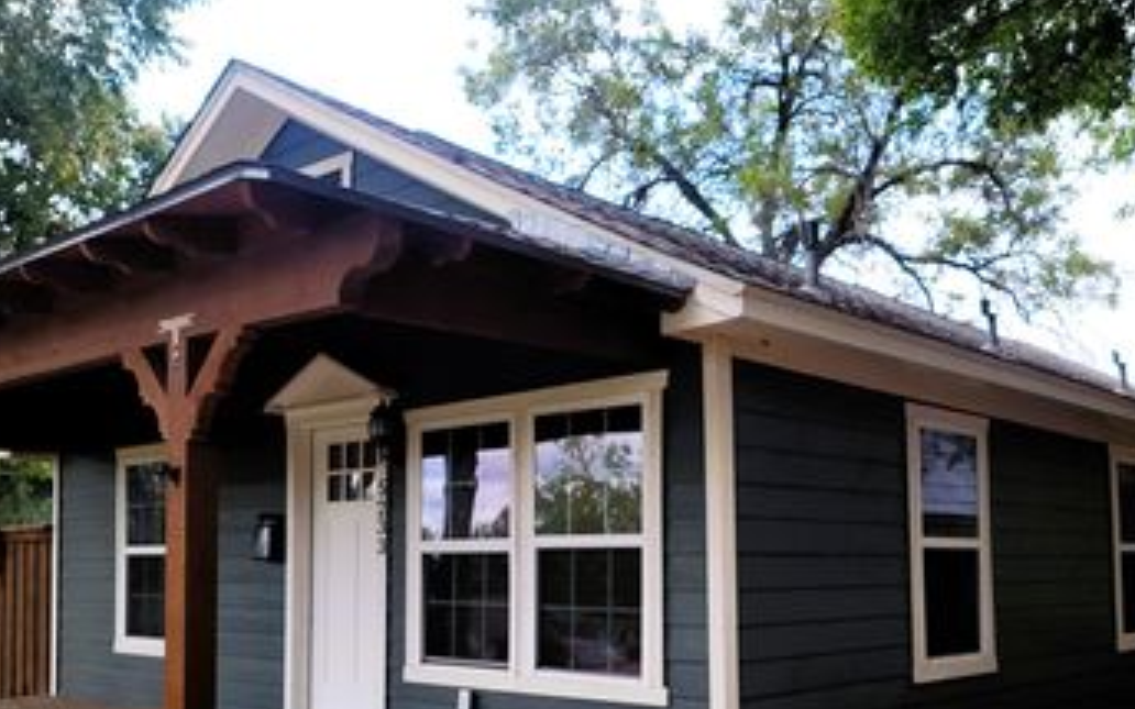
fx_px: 1144
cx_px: 614
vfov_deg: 33.7
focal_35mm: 37
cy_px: 536
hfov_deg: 52.7
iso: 25
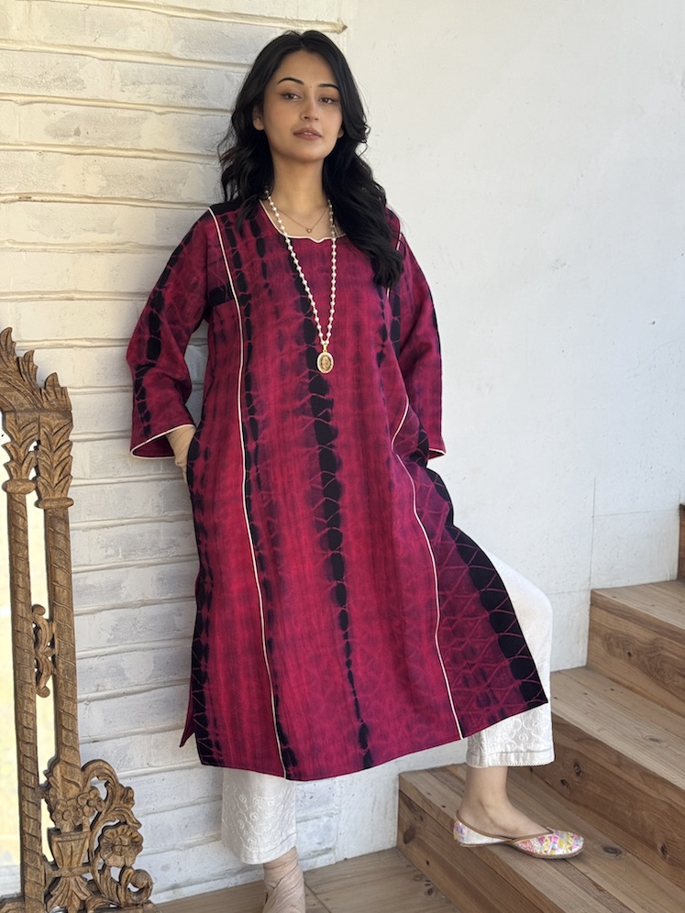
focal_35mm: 48
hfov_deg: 30.3
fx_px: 1266
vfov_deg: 39.7
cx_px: 342
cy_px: 456
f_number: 1.78
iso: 64
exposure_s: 1/253
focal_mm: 6.76
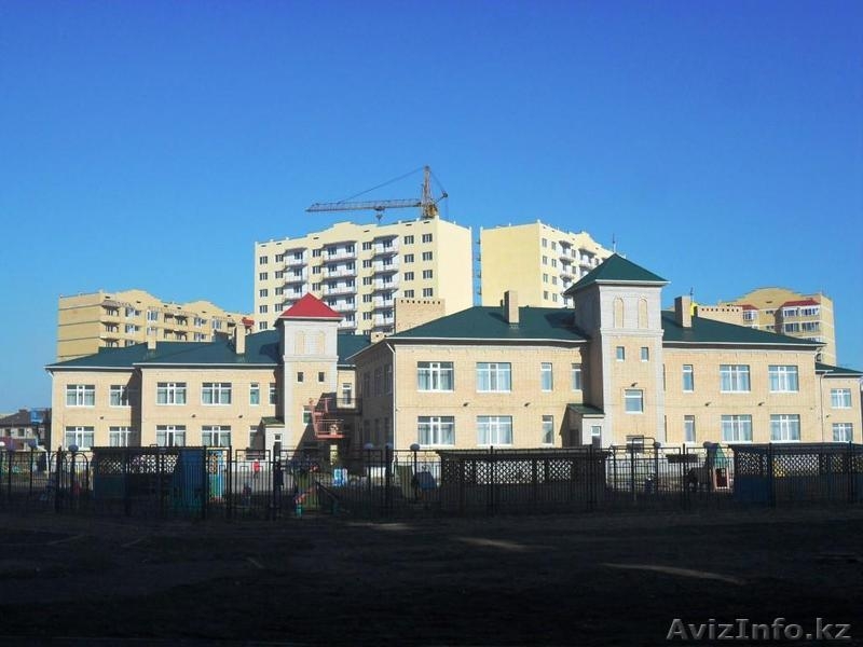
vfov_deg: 32.9
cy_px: 324
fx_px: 1097
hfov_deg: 42.9
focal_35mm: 44
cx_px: 432
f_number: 11.3
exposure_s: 1/250
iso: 100
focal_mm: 7.8
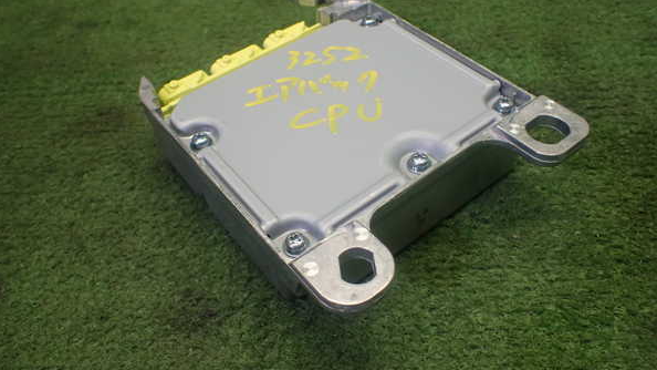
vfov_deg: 35.6
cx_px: 326
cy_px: 158
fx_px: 575
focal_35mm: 33
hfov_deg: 59.5
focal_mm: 5.4
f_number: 2.3
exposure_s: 1/125
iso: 250
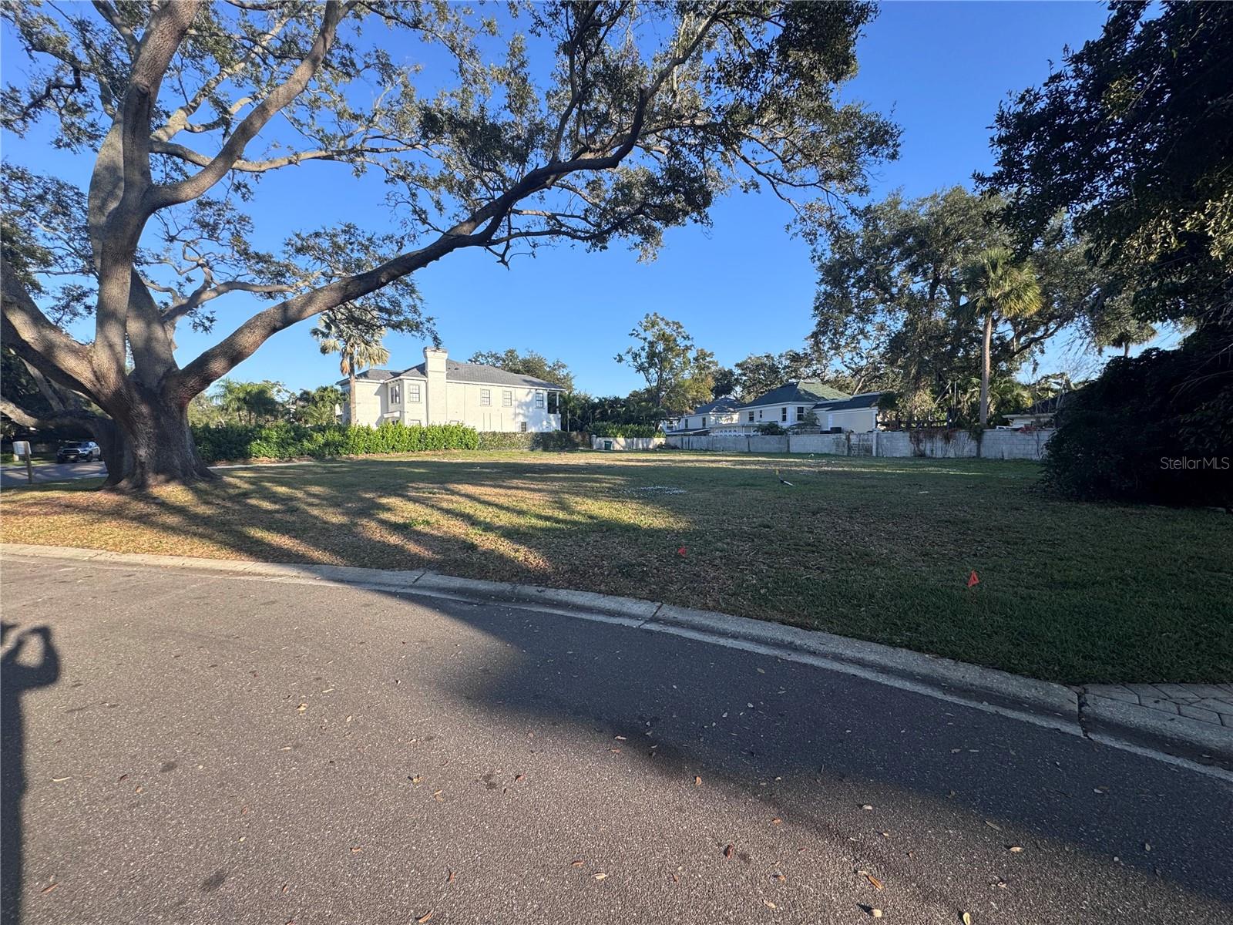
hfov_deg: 102.1
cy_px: 462
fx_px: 499
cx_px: 616
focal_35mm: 14
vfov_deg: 85.7
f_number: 2.2
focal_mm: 2.22
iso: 40
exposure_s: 1/763
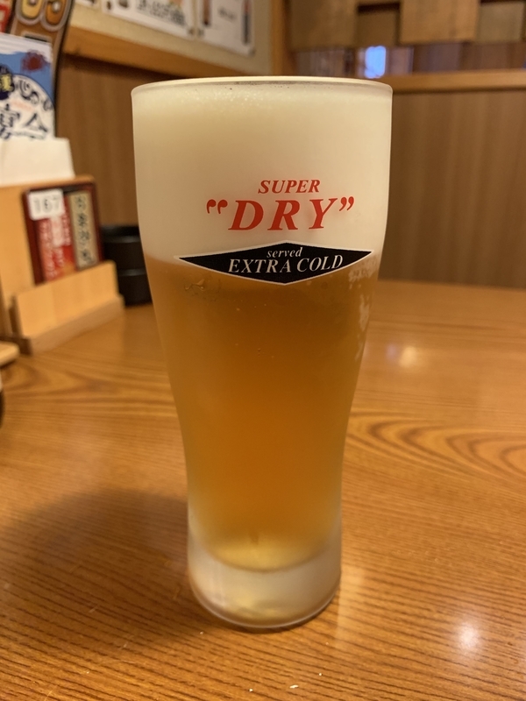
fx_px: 527
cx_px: 263
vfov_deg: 67.3
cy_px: 350
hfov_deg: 53.1
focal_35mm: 26
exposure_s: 1/60
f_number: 1.8
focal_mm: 4.25
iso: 320
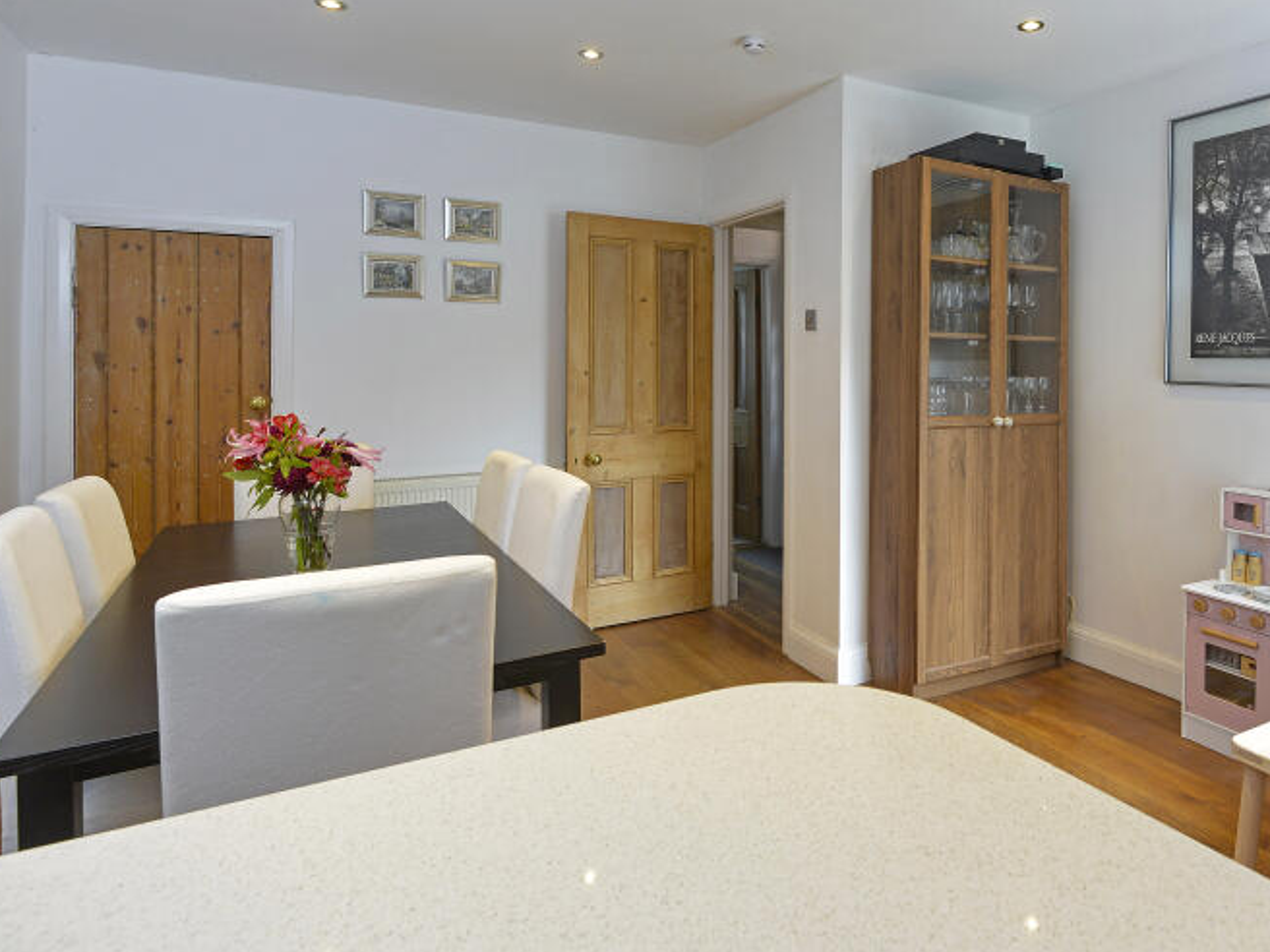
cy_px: 374
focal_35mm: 21
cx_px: 807
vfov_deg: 62.8
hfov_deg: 77.3
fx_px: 770
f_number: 7.1
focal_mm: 14
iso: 400
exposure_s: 1/15
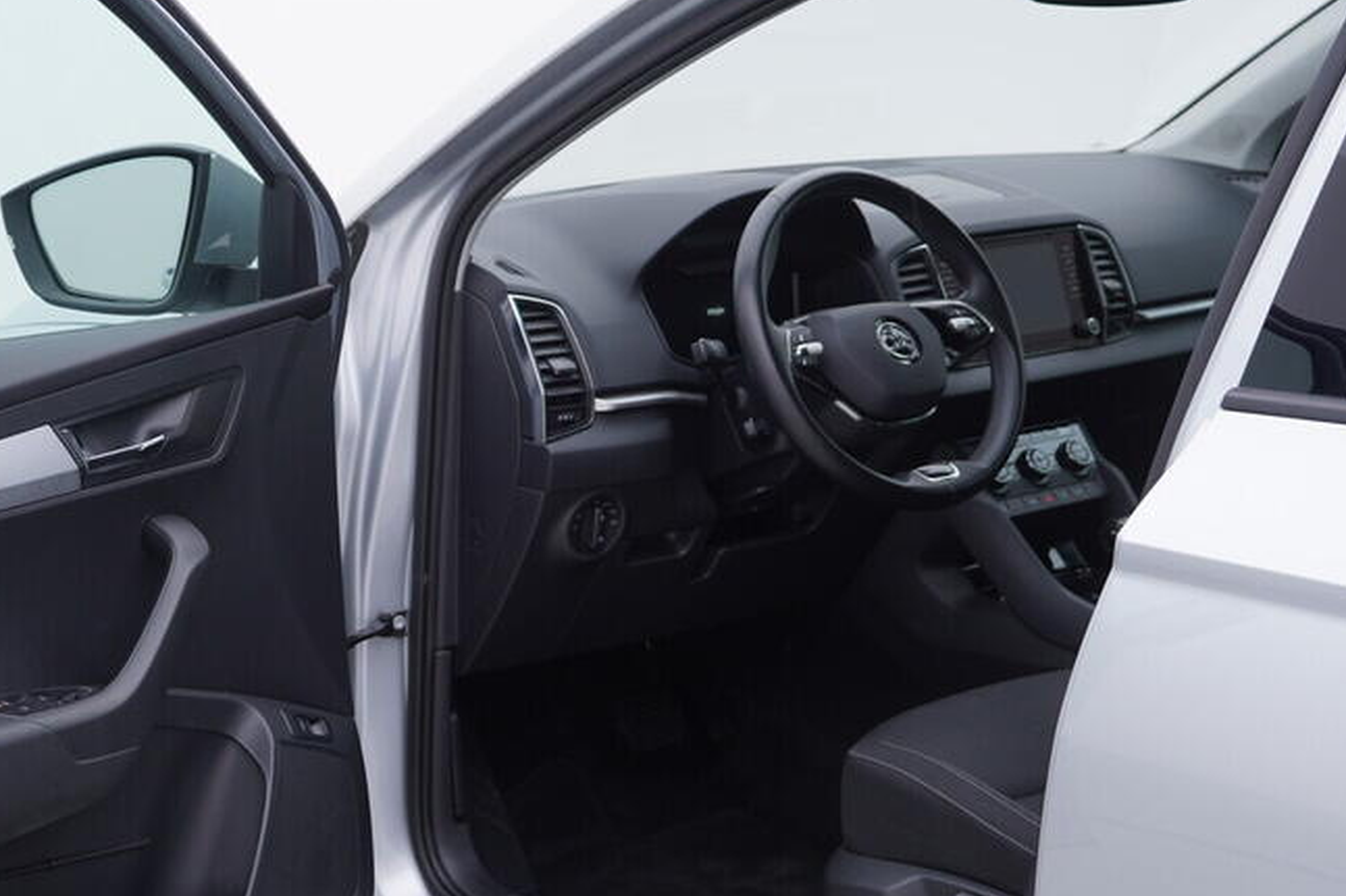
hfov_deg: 34.5
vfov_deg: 23.7
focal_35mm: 57
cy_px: 512
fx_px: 2130
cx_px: 374
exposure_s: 1/60
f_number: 3.5
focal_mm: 24
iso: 125
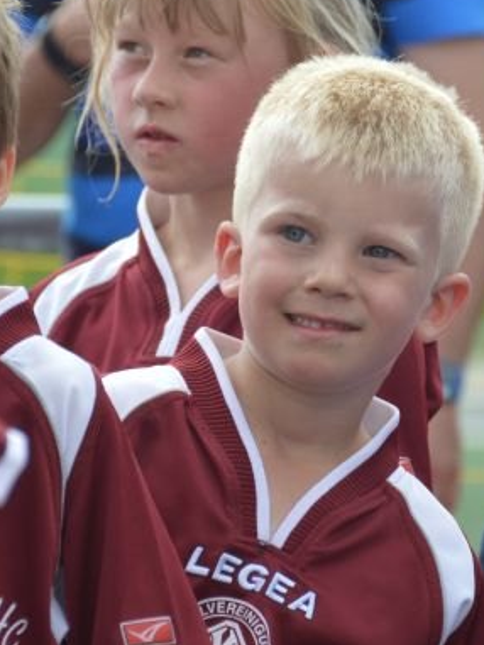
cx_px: 284
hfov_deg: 3.9
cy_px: 312
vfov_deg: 5.1
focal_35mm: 386
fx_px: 7192
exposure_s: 1/500
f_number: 5.6
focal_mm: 170
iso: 360
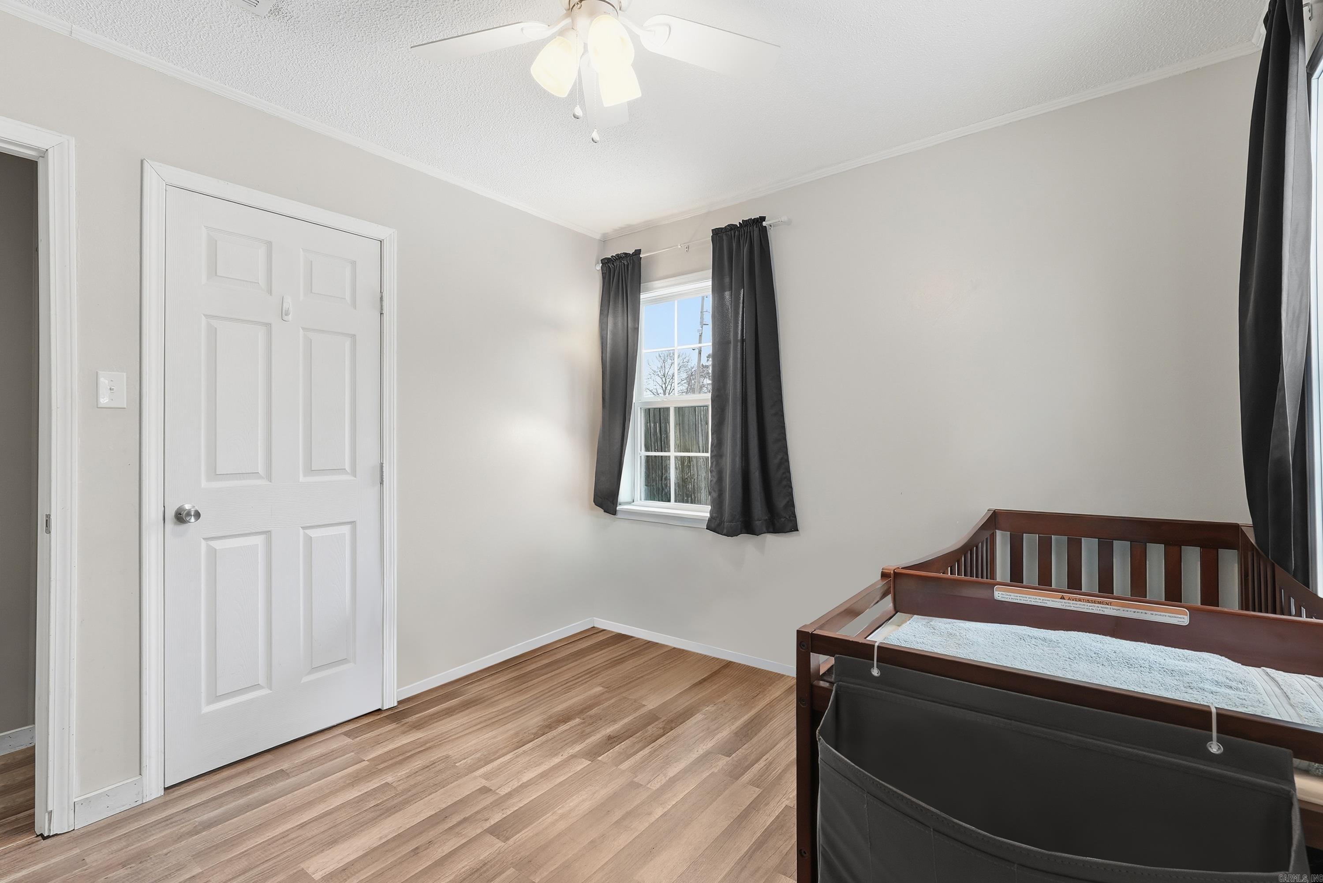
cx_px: 662
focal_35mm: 16
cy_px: 442
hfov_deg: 96.7
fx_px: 588
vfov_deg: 73.8
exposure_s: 1/25
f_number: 9
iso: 250
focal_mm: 16
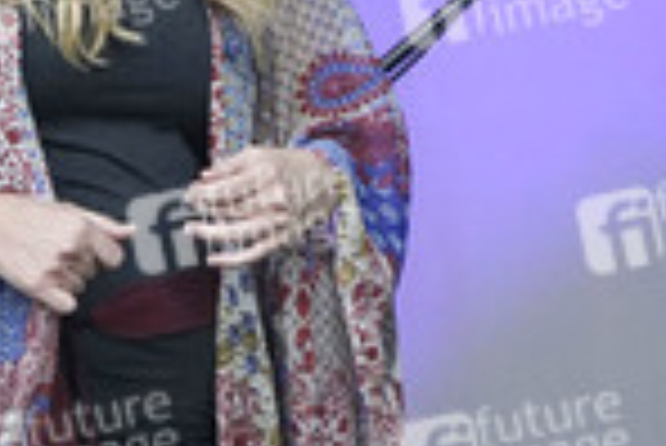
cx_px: 574
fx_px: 33795
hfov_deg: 1.1
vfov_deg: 0.8
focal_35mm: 1825
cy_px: 108
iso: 2500
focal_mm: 600
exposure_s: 1/320
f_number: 6.3
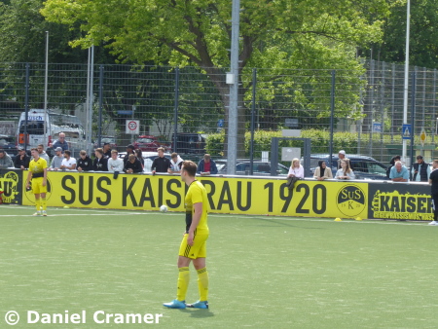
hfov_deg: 7.9
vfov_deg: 6.0
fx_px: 3165
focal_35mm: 250
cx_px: 219
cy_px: 164
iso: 80
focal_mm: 44.8
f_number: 5.6
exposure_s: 1/100
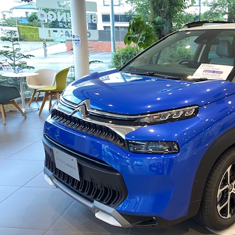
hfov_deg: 41.9
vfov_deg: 43.8
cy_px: 113
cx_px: 189
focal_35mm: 38
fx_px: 292
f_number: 1.8
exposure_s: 1/81
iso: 125
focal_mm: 4.25
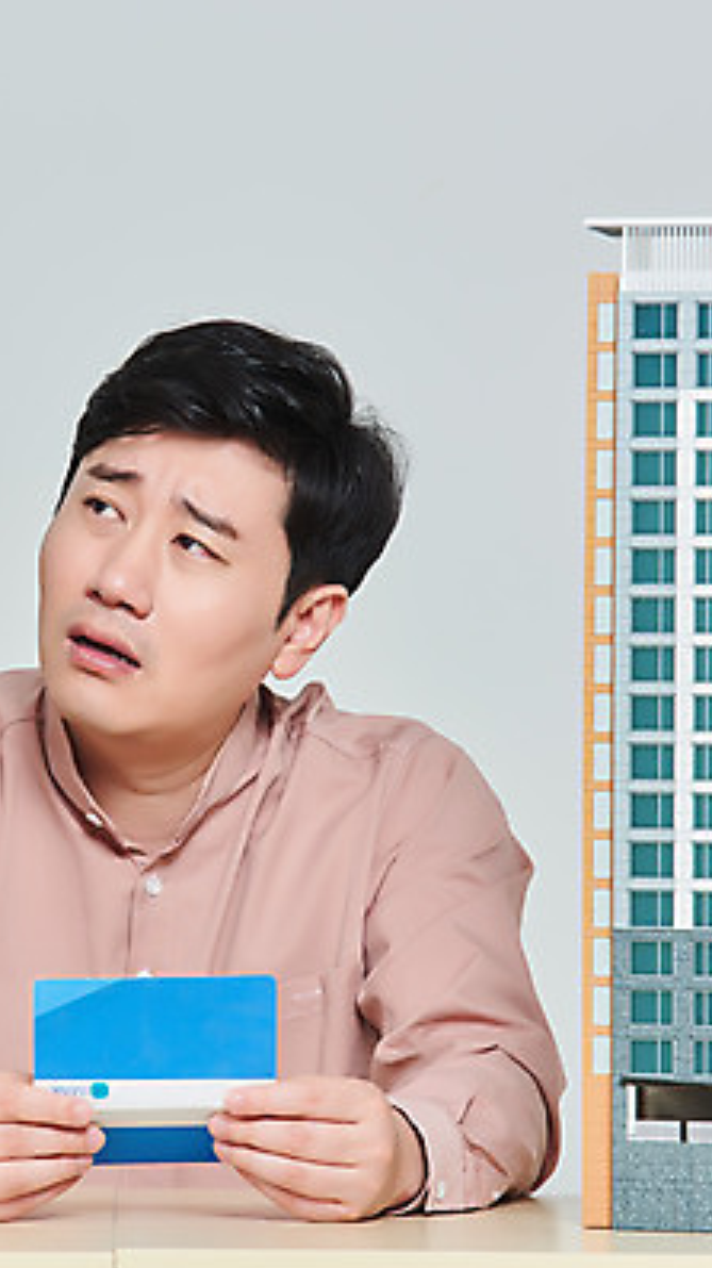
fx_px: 8769
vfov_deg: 8.3
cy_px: 636
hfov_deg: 4.6
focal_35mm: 261
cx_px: 123
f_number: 13
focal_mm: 165
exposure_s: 1/125
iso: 100
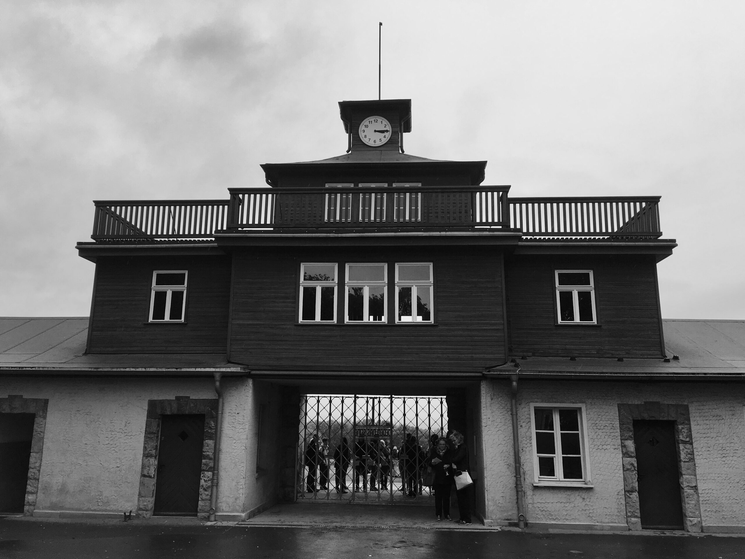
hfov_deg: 61.7
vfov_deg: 48.2
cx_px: 372
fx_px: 624
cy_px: 280
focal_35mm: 29
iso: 25
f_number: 2.2
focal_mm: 4.15
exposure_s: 1/530
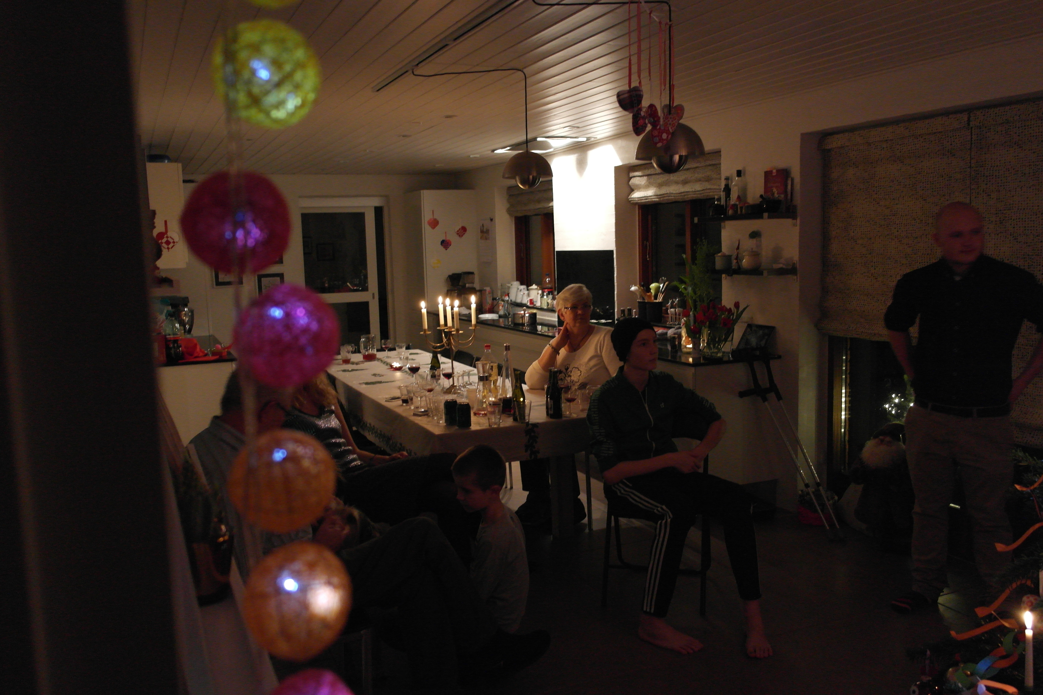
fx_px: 869
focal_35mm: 30
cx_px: 522
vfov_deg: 43.6
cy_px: 348
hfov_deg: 61.9
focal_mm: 20
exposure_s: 1/20
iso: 1600
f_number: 3.5
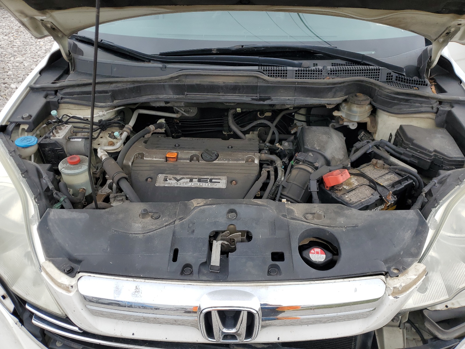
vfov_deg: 53.1
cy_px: 174
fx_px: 349
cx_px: 232
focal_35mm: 26
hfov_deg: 67.3
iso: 50
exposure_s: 1/667
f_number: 1.5
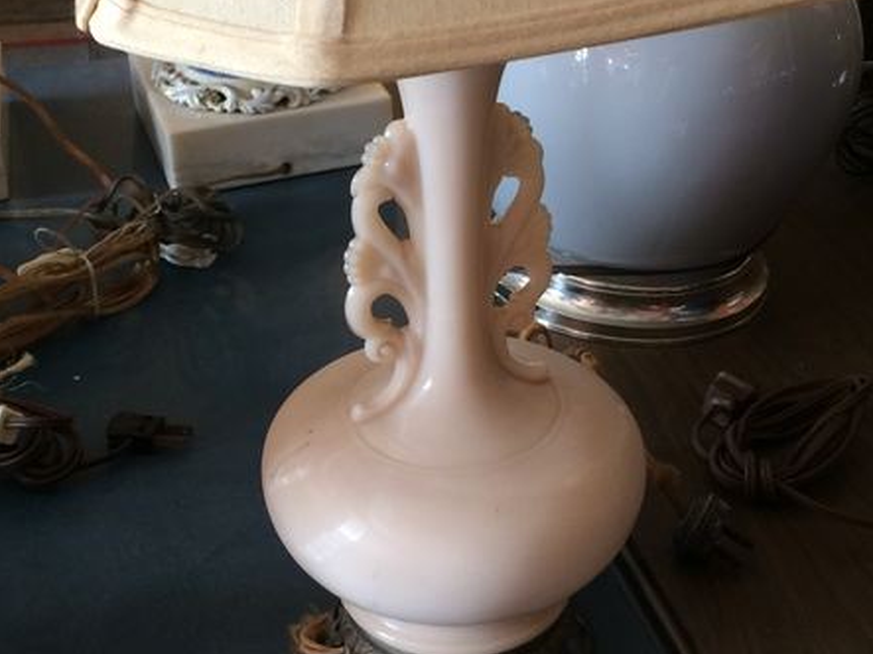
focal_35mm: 61
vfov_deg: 24.0
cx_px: 439
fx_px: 1538
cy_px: 294
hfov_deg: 31.7
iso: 80
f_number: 2.2
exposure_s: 1/30
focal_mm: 4.12
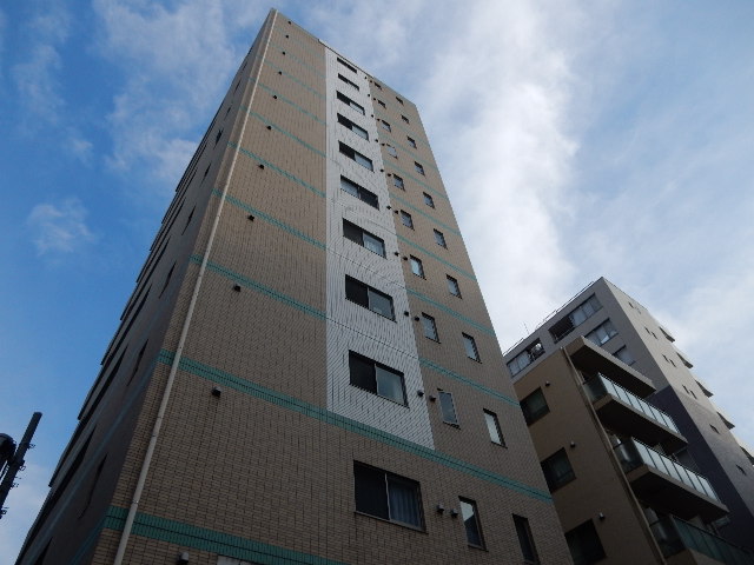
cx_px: 377
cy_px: 282
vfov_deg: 54.9
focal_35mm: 25
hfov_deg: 69.4
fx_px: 545
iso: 125
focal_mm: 4.5
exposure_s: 1/800
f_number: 3.7
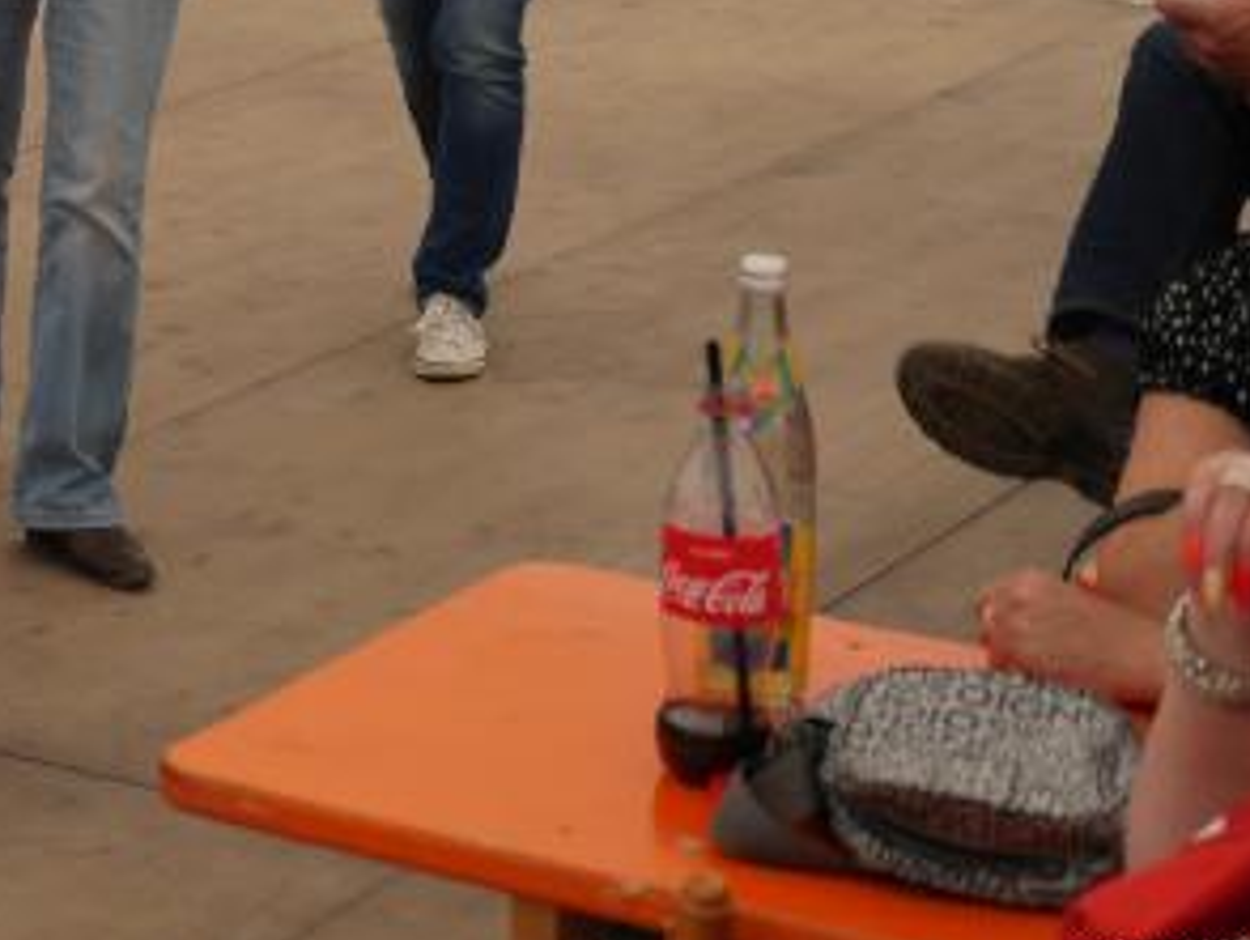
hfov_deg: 13.9
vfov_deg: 10.7
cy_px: -315
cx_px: -434
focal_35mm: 136
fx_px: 4915
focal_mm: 25
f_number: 5
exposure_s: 1/125
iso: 200
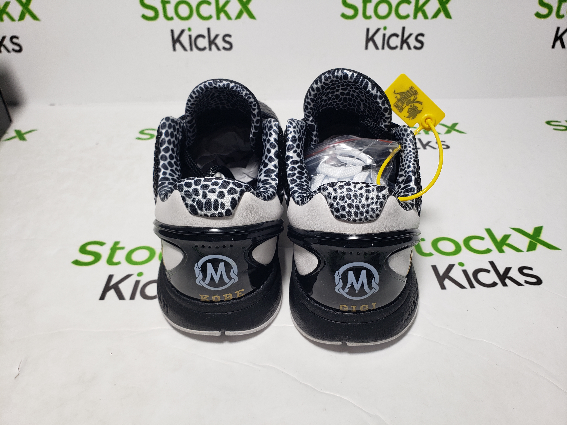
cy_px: 212
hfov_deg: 67.3
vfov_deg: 53.1
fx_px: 426
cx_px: 284
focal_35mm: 26
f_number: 2.4
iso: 50
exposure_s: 1/180
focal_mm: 4.3
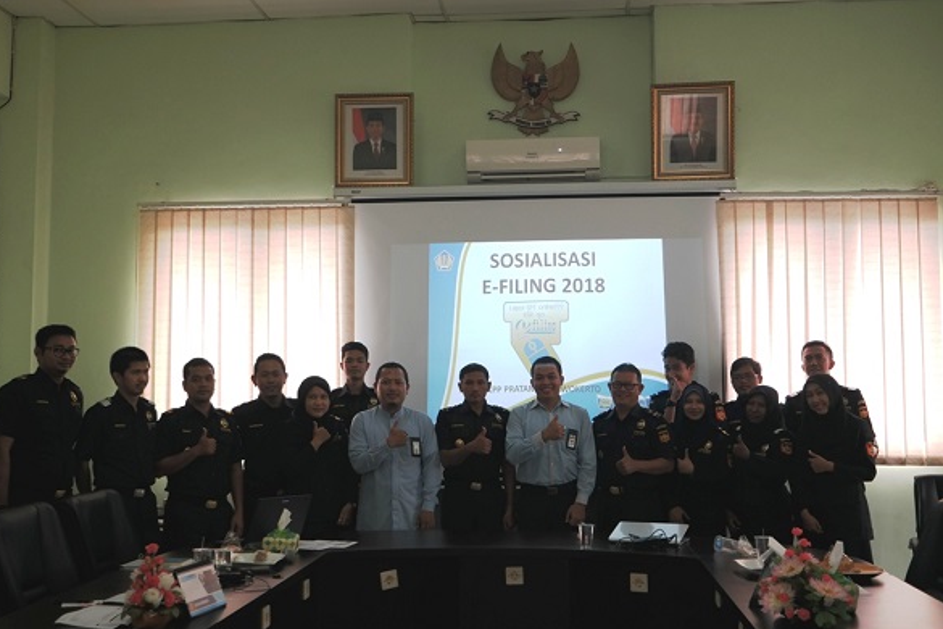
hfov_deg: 47.4
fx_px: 1074
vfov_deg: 32.6
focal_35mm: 41
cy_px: 321
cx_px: 461
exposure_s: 1/50
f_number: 4.5
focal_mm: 26
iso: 200
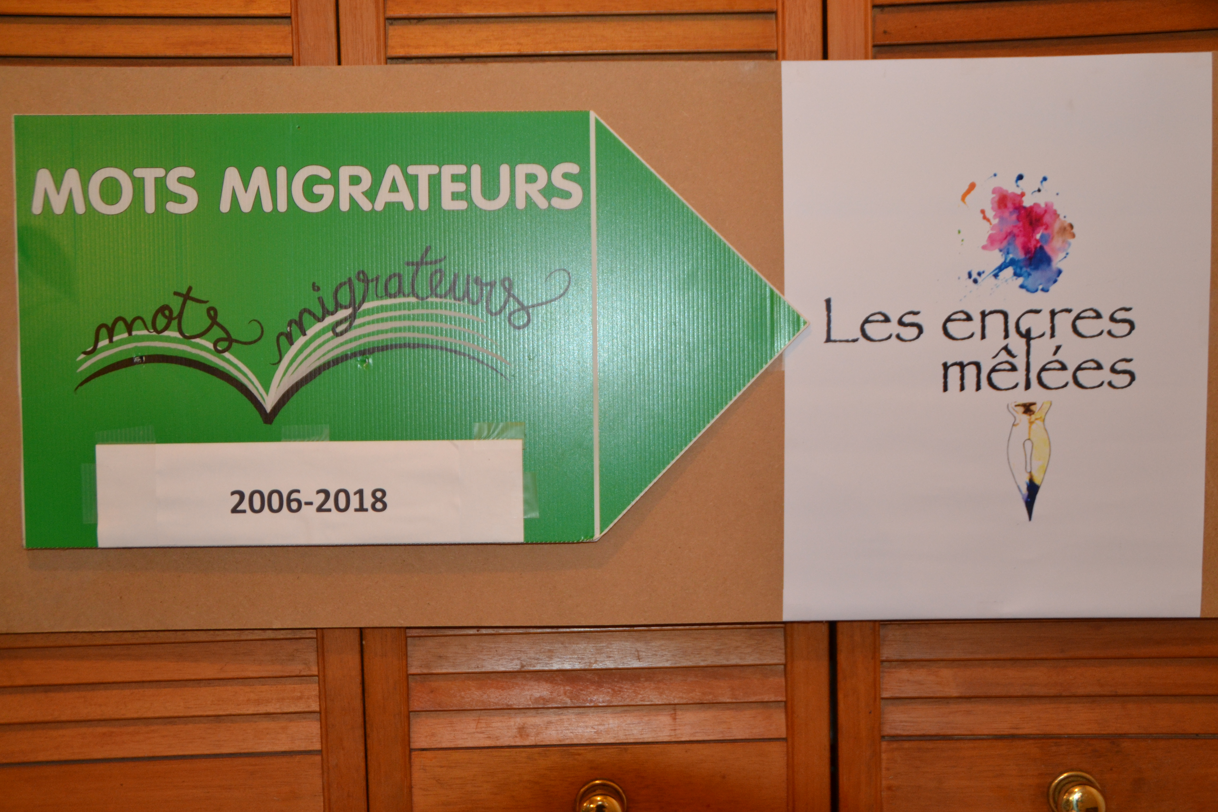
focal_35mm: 42
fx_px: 1421
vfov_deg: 31.9
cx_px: 609
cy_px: 406
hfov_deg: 46.4
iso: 900
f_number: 4
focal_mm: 28
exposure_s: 1/60
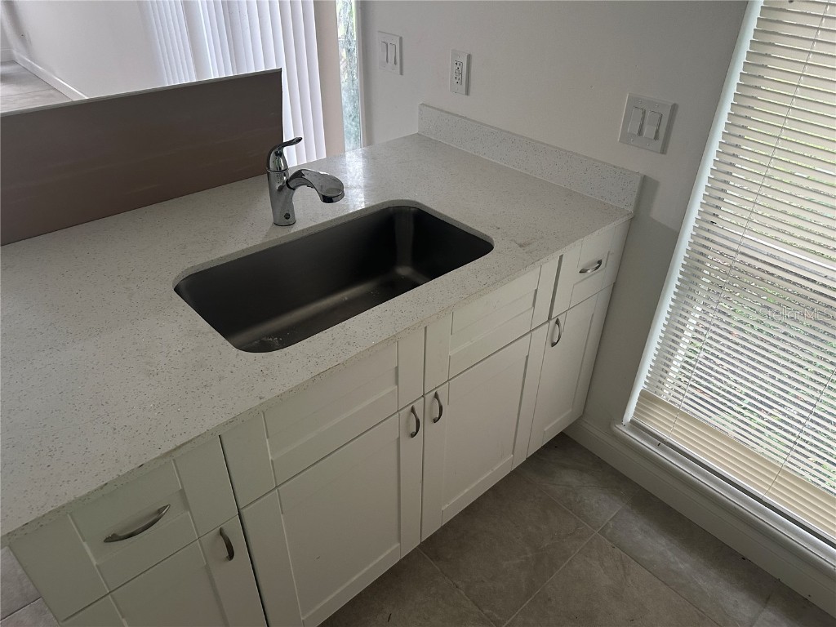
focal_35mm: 24
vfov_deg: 56.8
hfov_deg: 71.6
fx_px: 580
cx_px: 418
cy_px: 314
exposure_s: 1/93
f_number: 1.78
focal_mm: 6.86
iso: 250
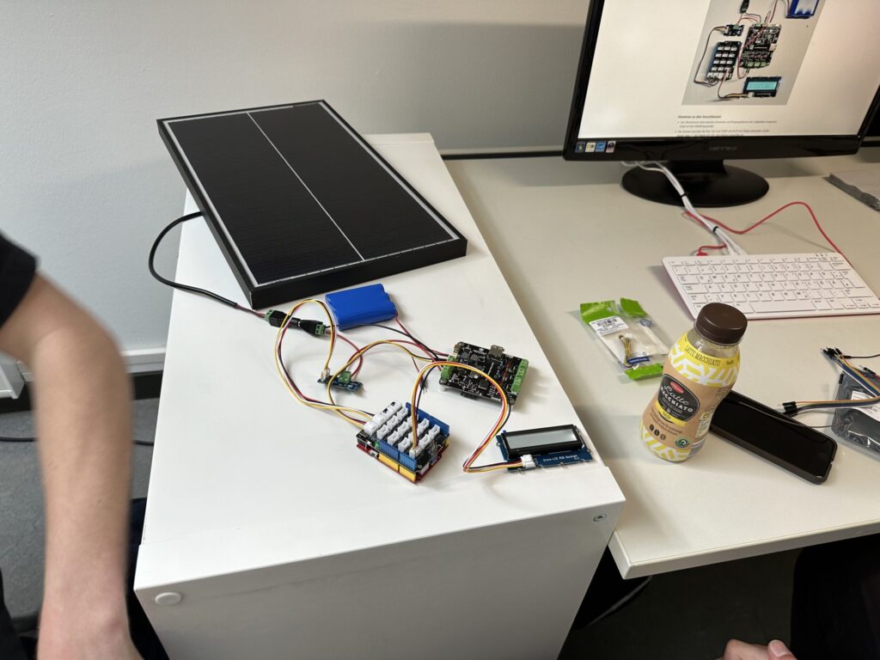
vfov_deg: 56.8
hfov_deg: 71.6
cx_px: 440
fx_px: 610
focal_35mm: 24
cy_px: 330
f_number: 1.78
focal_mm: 6.86
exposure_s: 1/100
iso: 80
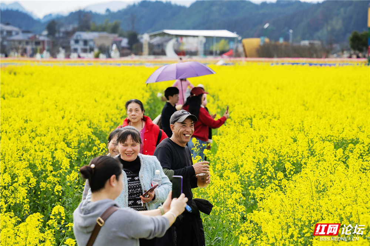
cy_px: 123
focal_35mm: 173
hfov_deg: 11.9
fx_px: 1777
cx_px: 185
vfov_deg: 7.9
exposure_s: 1/320
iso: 160
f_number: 7.1
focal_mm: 173
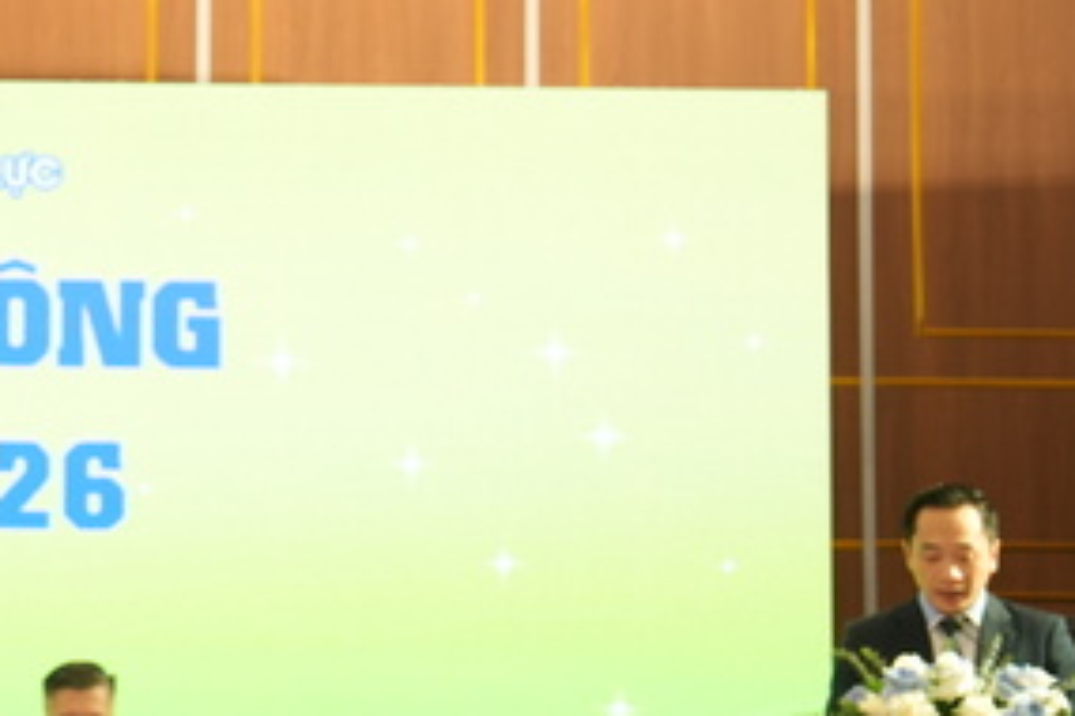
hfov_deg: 13.9
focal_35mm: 141
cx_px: -355
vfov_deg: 9.7
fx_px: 4210
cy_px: 390
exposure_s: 1/125
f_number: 4
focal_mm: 49
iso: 1000
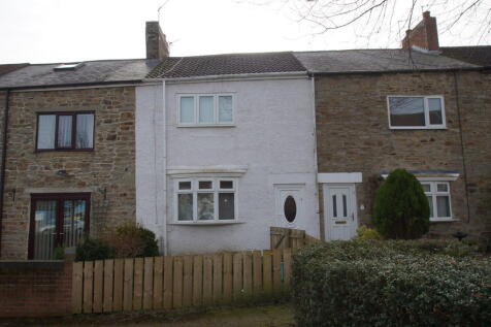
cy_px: 164
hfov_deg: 73.8
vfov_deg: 53.1
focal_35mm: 24
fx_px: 327
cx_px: 246
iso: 100
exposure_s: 1/100
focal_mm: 16
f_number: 11
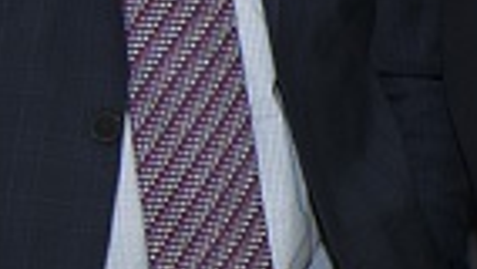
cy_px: 54
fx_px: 3125
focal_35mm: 247
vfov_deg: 4.9
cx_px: 1119
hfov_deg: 8.1
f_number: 7.1
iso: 400
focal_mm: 35
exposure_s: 1/60
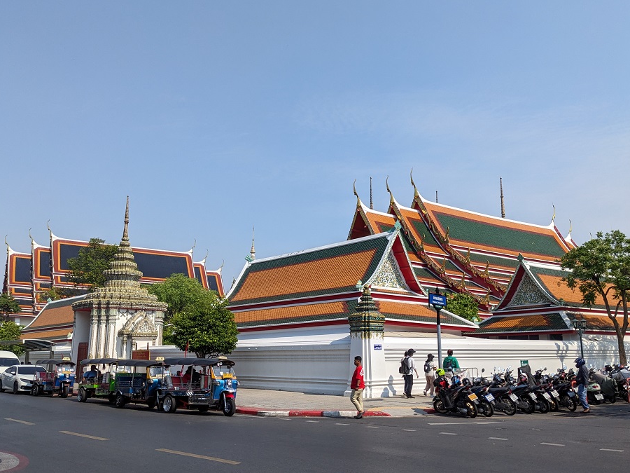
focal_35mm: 30
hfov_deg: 59.9
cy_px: 240
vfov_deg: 46.8
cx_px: 337
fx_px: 546
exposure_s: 1/5848
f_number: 1.73
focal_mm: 4.38
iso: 53
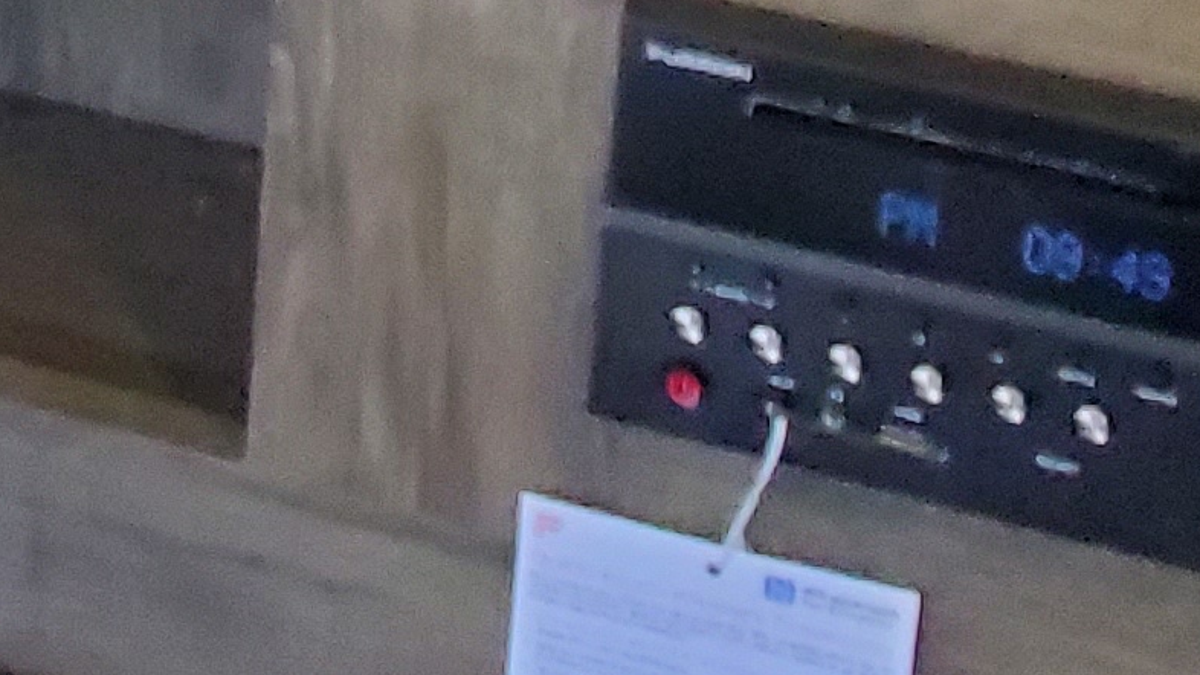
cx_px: -53
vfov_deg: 11.3
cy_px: -1106
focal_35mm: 83
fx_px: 2641
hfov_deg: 24.2
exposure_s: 1/50
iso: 320
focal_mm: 1.8
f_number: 2.2
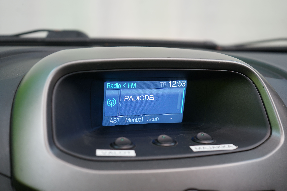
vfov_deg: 29.2
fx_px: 367
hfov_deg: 42.7
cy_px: 96
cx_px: 144
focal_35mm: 46
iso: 400
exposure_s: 1/30
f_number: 4.5
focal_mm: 46
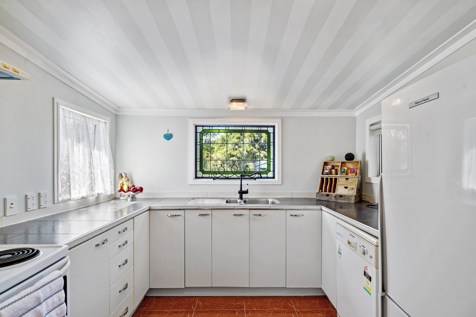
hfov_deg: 88.5
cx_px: 238
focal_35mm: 18
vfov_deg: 65.9
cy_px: 158
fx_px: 244
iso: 100
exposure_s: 1/5
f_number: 7.1
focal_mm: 18.5
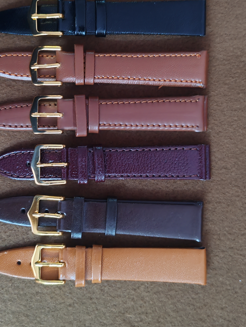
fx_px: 398
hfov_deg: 34.3
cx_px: 107
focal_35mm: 42
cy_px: 127
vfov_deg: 44.5
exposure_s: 1/33
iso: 6400
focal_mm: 6.12
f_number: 1.9
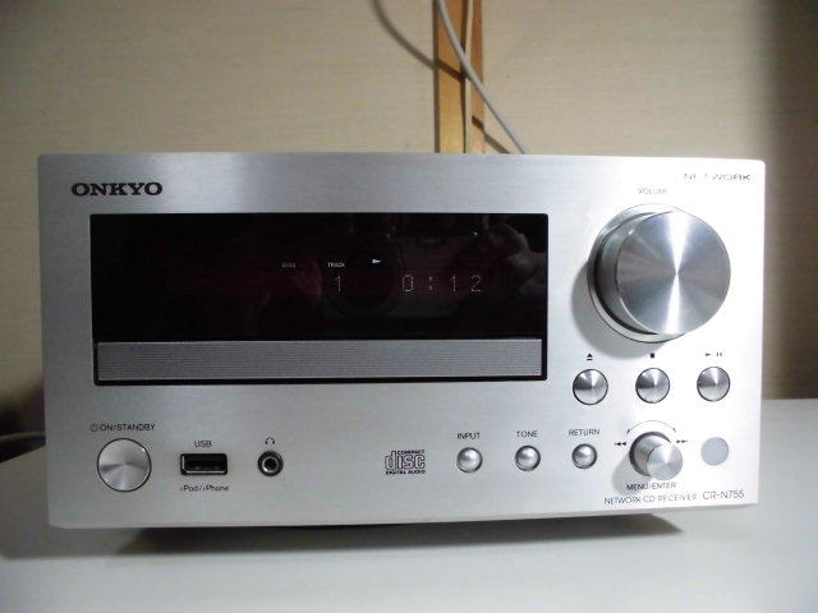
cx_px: 409
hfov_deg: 67.3
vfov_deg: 53.1
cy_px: 306
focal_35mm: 26
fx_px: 614
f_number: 3.5
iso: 400
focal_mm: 4.6
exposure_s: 1/25
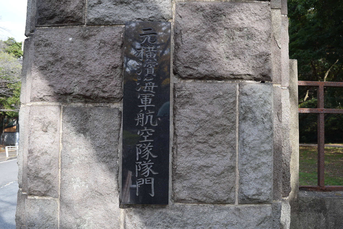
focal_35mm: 27
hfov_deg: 67.3
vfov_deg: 48.0
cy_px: 114
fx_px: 257
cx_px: 172
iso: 400
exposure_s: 1/250
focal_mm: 18
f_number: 8
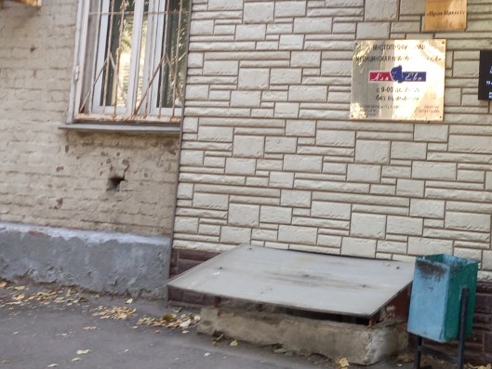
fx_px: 896
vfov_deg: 22.6
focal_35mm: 63
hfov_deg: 26.7
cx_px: 612
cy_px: 19
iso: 50
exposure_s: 1/50.3
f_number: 2
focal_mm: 4.6
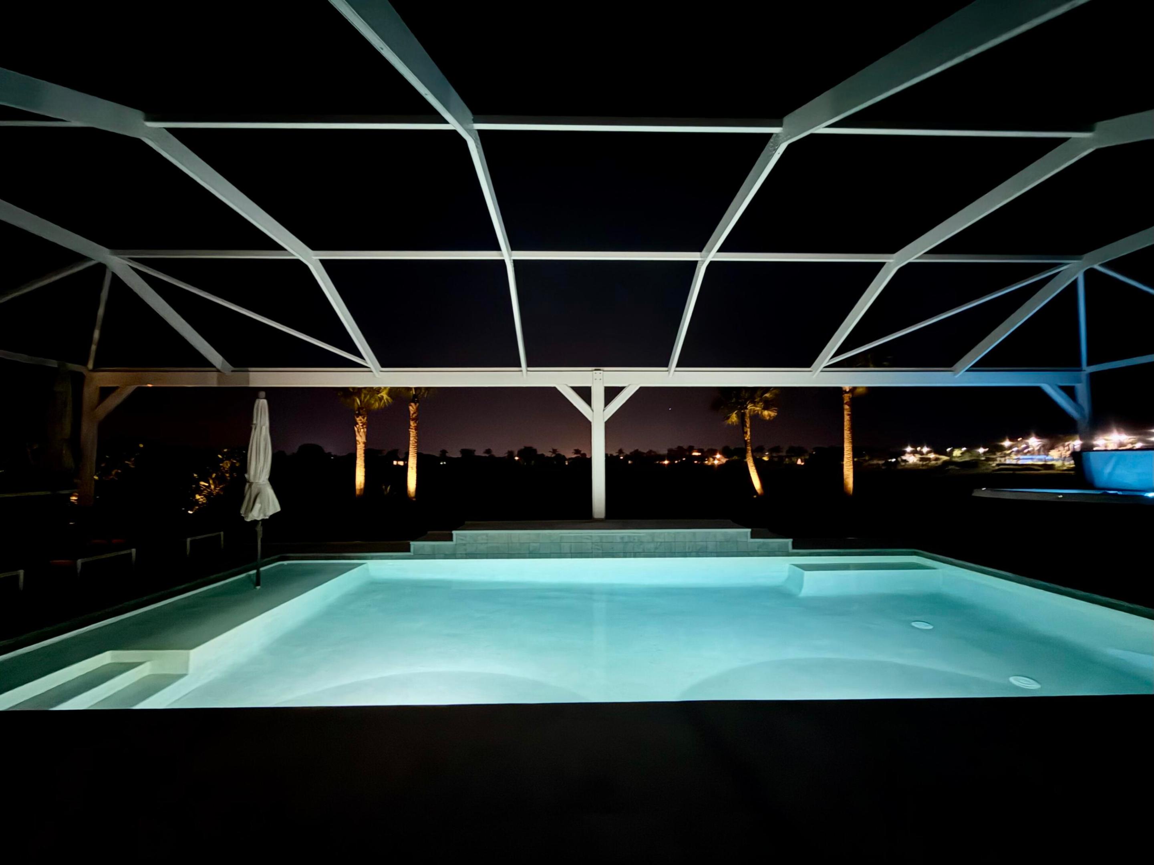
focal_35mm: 14
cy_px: 432
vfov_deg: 85.7
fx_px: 467
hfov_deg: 102.1
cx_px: 577
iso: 1250
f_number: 2.2
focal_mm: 2.22
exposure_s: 1/9
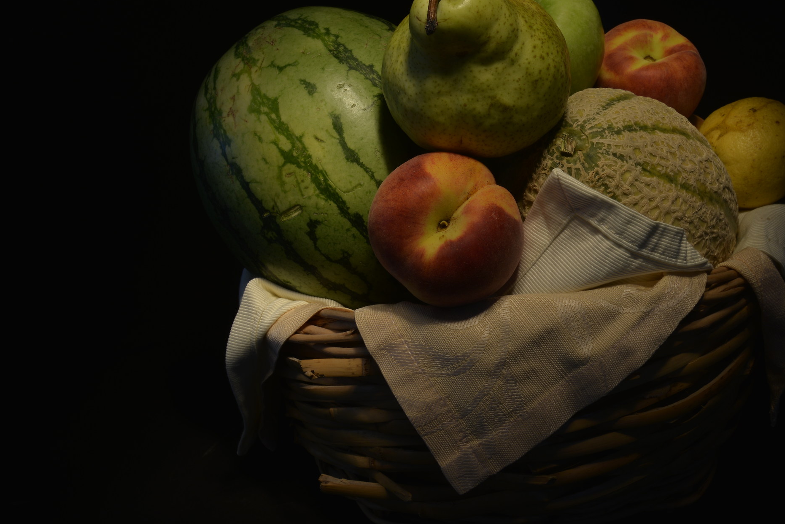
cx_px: 492
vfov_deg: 27.5
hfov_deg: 40.1
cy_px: 238
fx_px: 1069
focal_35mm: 49
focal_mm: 38
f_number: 18
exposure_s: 6
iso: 100
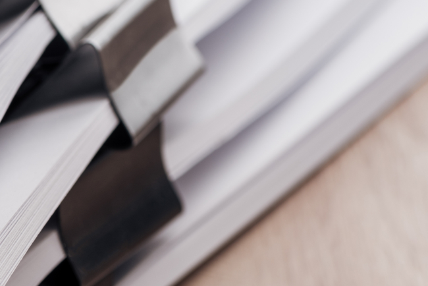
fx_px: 3842
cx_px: -136
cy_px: 138
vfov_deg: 4.3
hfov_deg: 6.3
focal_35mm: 323
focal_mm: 105
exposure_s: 1/160
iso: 125
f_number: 9
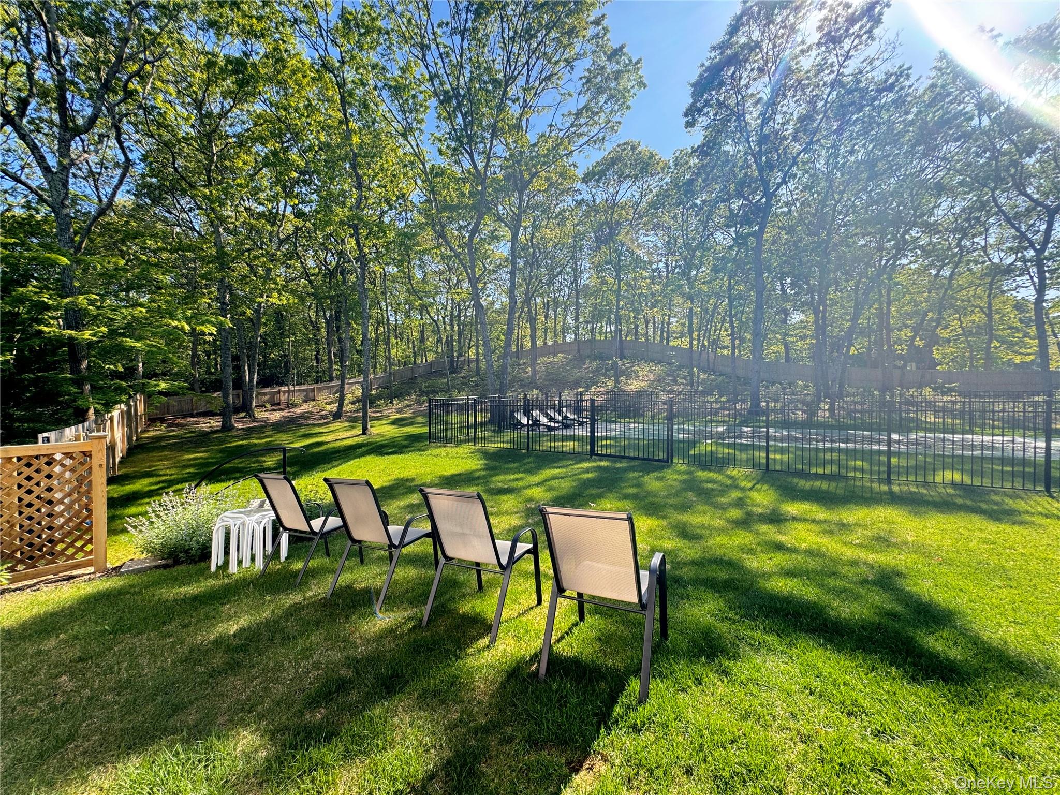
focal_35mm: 14
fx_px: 429
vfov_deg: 85.7
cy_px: 398
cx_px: 530
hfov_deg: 102.1
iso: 40
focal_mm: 2.22
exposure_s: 1/258
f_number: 2.2
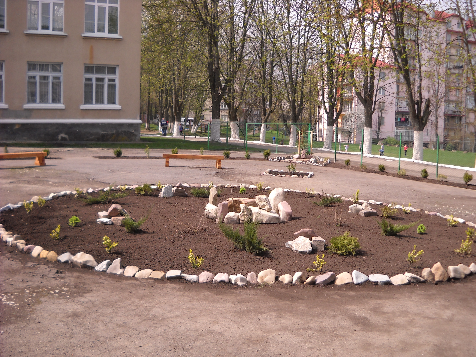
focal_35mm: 41
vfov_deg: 35.1
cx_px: 238
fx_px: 564
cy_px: 178
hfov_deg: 45.8
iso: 64
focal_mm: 6.72
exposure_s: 1/176
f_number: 5.5
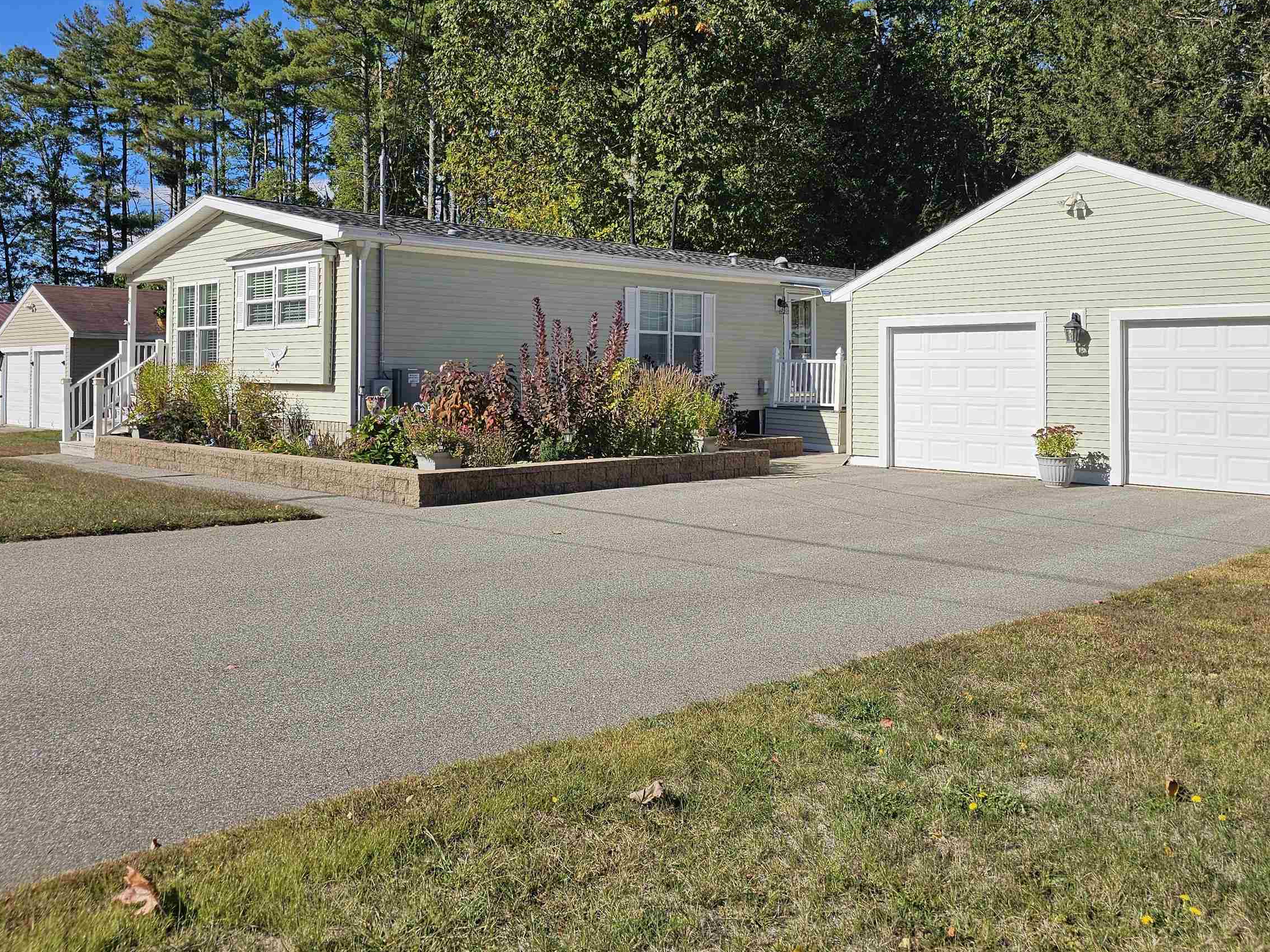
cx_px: 683
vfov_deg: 45.0
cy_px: 348
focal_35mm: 31
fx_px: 1137
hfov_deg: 58.3
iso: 20
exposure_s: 1/2000
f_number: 1.7
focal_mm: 6.3
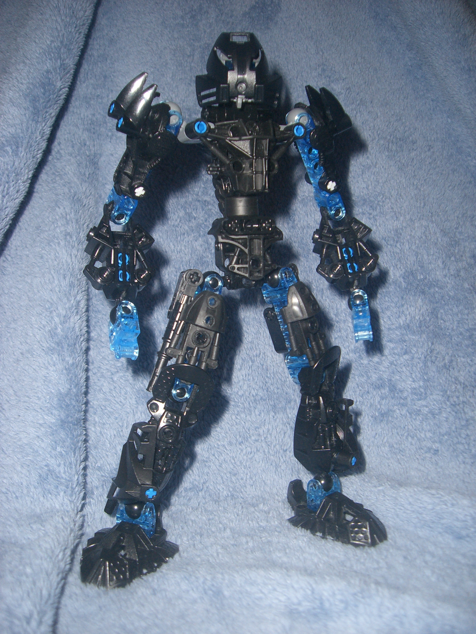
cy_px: 317
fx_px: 697
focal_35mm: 38
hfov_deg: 37.7
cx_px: 238
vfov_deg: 49.0
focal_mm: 6.2
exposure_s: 1/60
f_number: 2.7
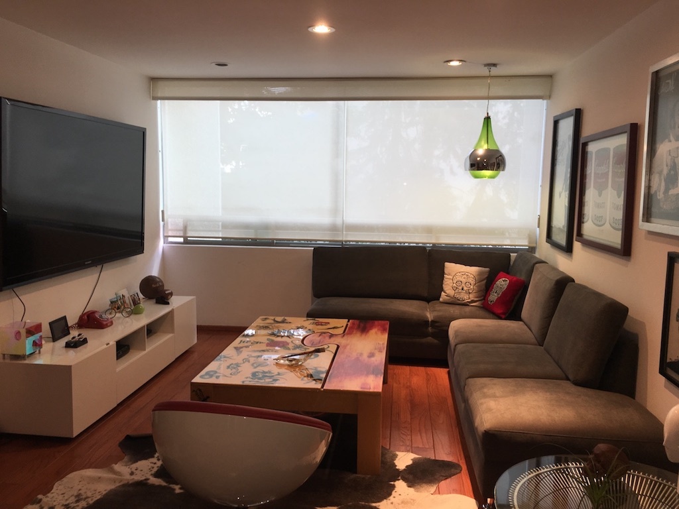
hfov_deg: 61.7
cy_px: 254
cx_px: 340
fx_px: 569
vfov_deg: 48.2
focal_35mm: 29
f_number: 2.2
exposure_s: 1/34
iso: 25
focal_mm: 4.15
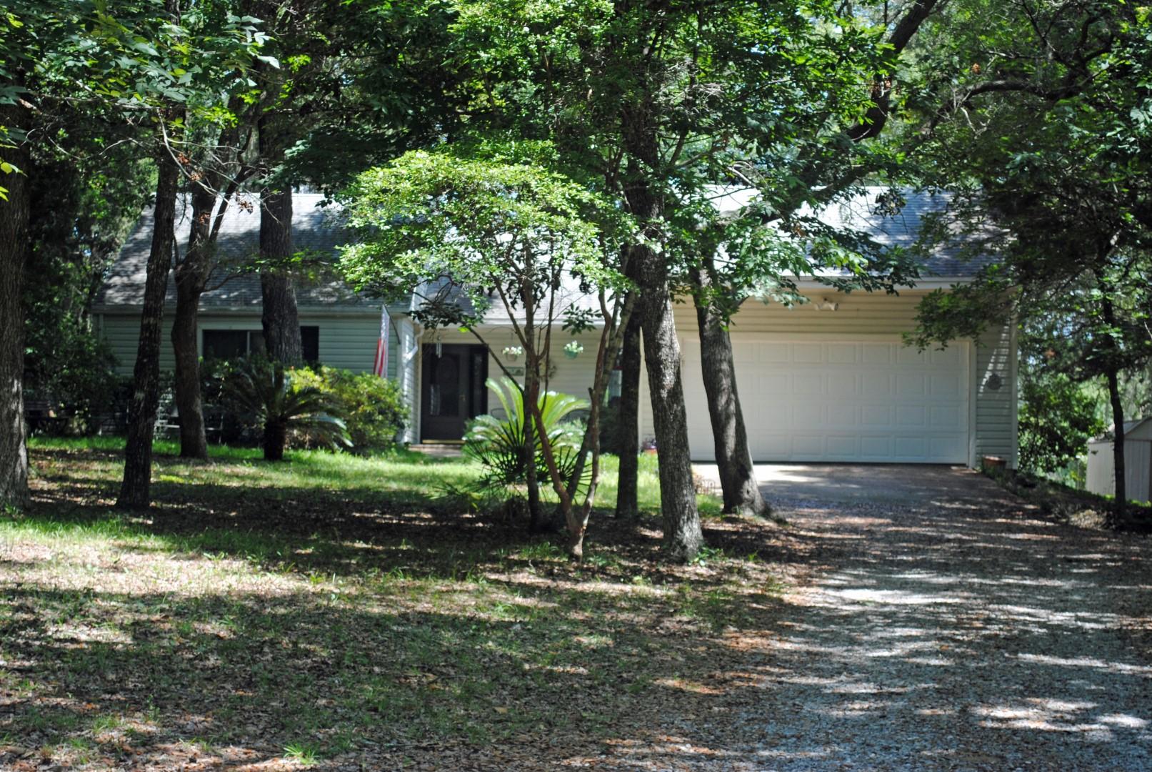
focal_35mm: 82
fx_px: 2643
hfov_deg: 24.6
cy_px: 386
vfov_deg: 16.6
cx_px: 576
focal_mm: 55
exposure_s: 1/125
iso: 200
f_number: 5.6
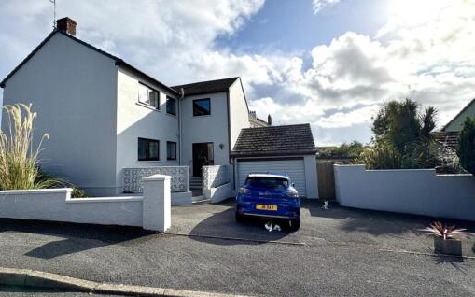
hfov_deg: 94.3
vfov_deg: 67.9
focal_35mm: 17
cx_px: 225
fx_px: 220
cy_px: 138
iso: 50
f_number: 2.2
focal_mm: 2.22
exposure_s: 1/4132
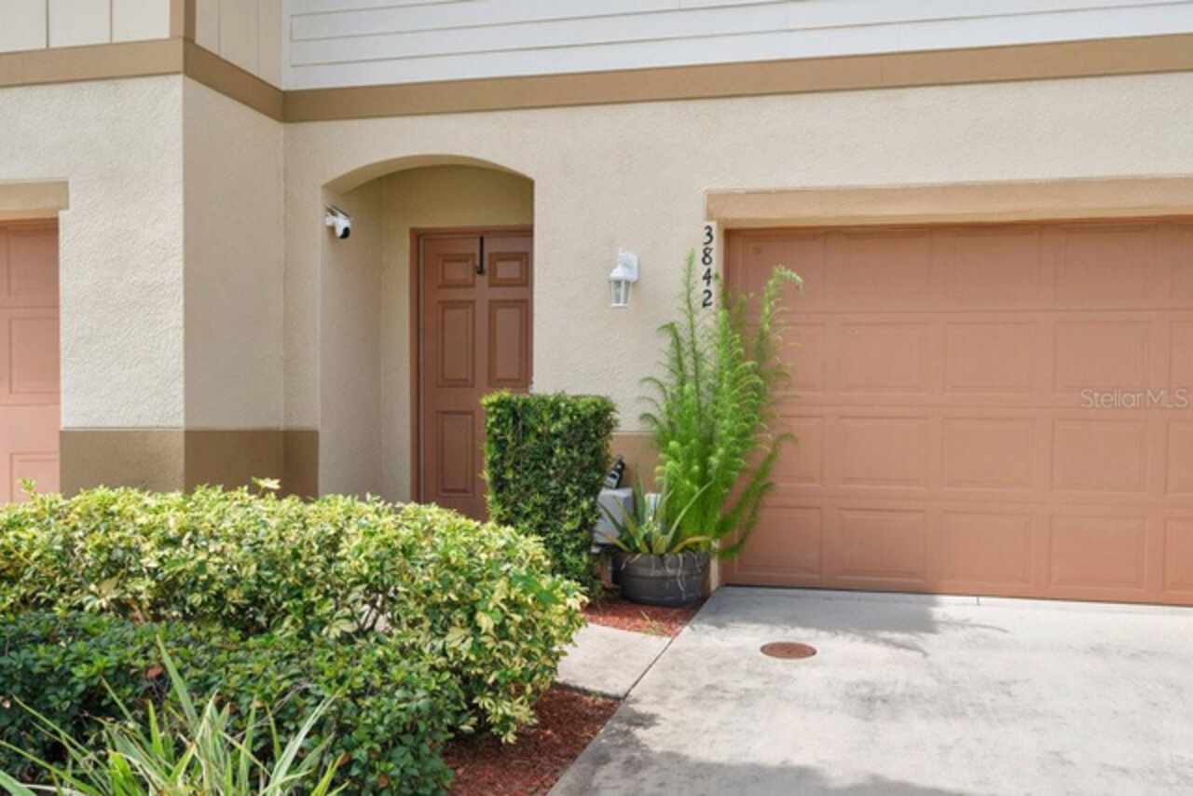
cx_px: 596
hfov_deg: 61.9
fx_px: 994
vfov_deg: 43.6
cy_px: 398
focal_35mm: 30
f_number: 8
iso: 400
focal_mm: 30
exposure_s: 1/800
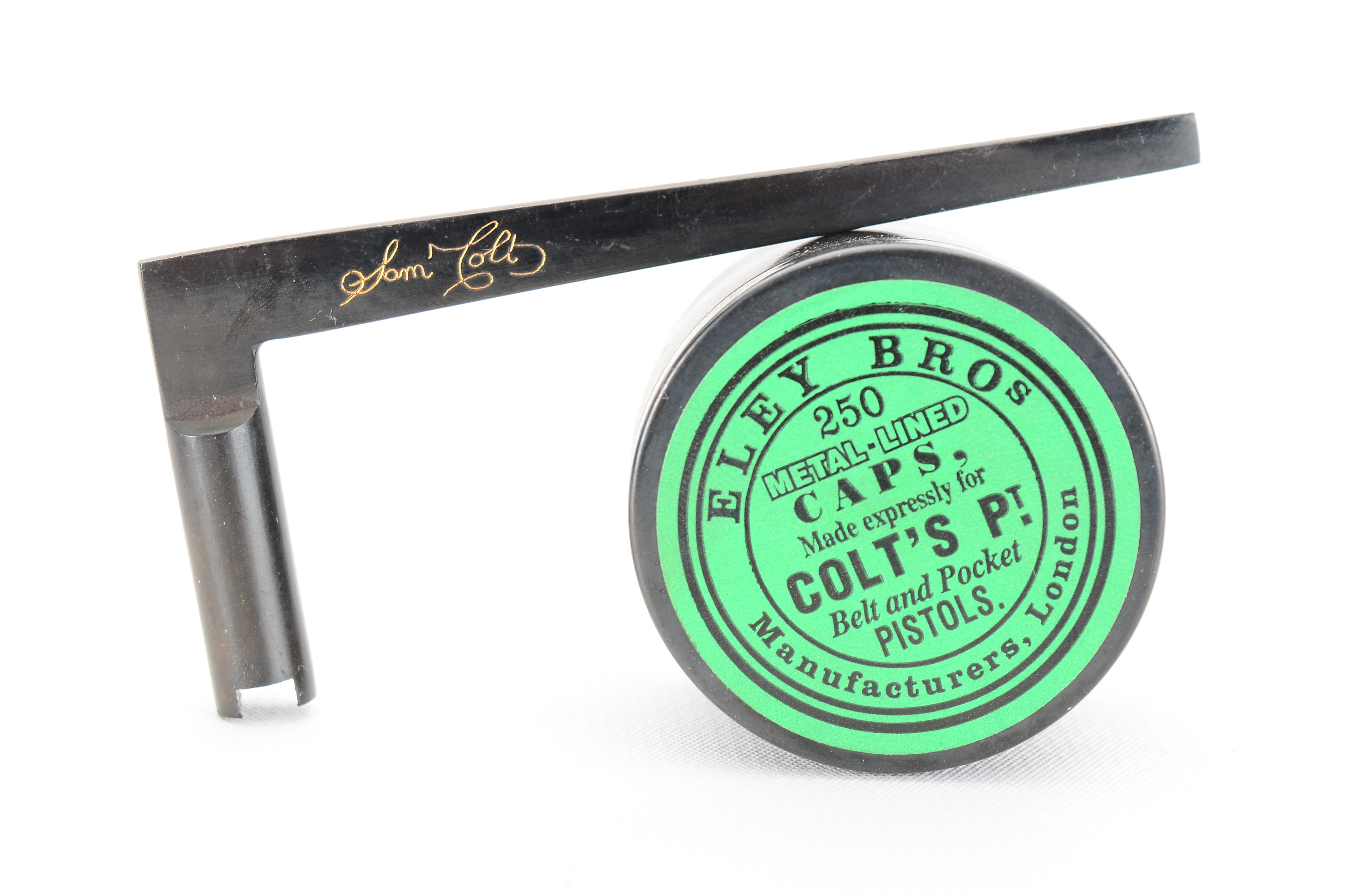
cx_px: 676
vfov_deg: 16.5
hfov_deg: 24.7
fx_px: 3094
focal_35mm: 82
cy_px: 448
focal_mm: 55
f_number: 10
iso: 250
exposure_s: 1/80
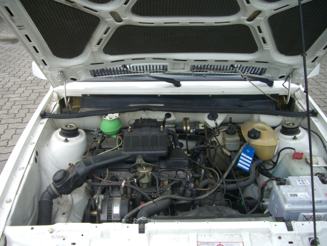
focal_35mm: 38
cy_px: 123
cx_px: 164
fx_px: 359
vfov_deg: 37.7
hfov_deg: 49.0
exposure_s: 1/320
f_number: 2.8
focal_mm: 7.9
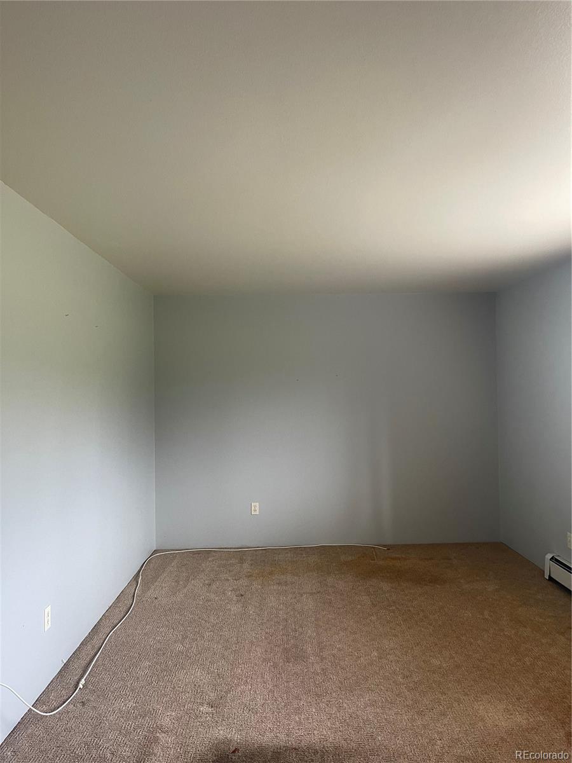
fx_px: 573
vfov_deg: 67.3
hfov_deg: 53.1
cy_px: 382
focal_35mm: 26
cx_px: 286
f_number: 1.6
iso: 125
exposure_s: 1/100
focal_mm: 5.1
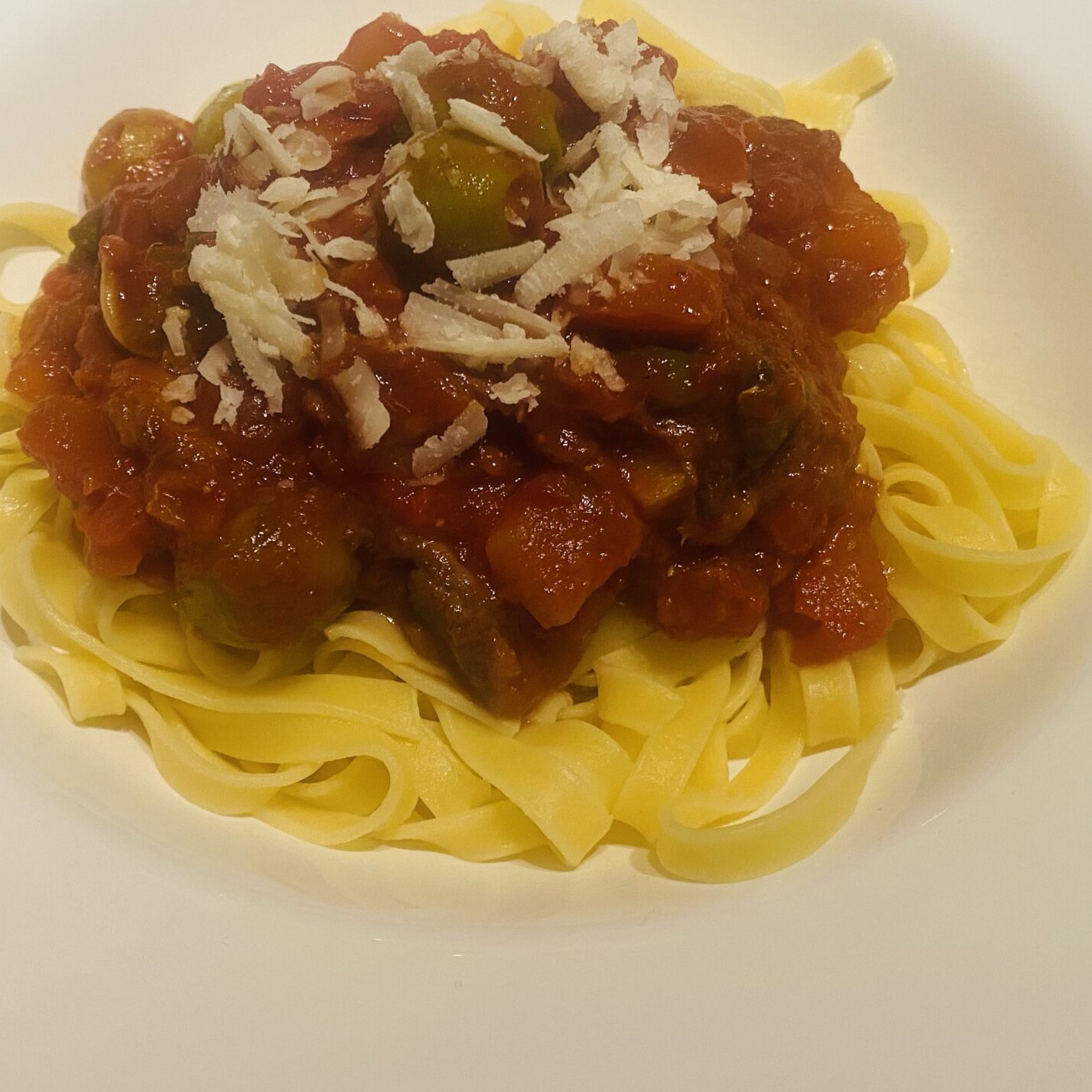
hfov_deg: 40.9
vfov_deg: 40.9
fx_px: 1463
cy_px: 481
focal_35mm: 41
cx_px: 513
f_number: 1.8
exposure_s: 1/50
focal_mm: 4.25
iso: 125
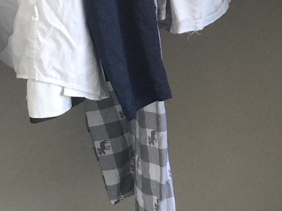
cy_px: 32
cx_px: 345
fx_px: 1189
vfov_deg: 10.1
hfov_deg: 13.1
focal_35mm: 146
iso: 40
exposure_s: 1/30
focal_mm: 4.15
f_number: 2.2
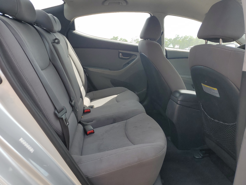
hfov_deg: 67.3
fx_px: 185
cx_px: 123
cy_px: 92
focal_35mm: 26
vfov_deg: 53.1
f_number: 1.5
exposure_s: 1/588
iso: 50
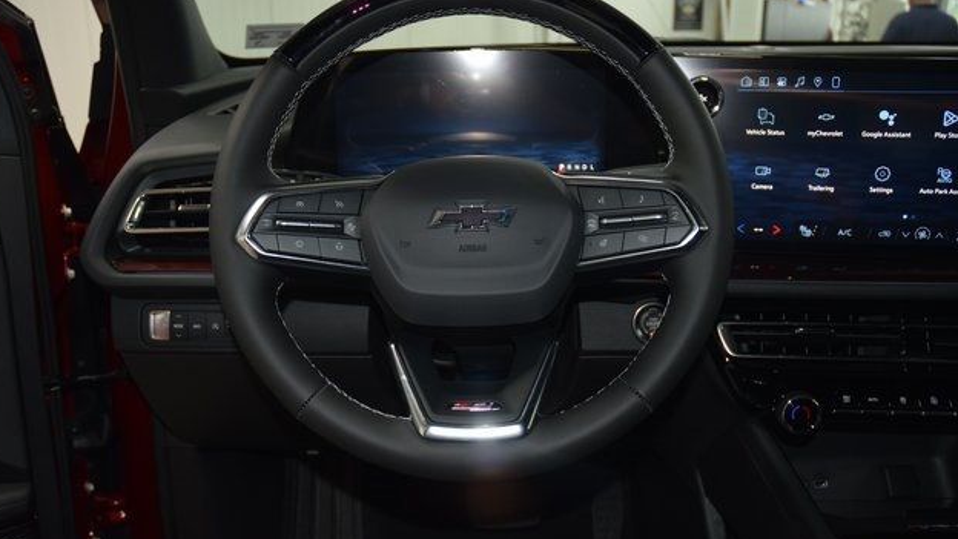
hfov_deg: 66.1
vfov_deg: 40.2
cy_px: 273
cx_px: 468
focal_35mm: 29
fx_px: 737
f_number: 3.5
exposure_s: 1/60
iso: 720
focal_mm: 18
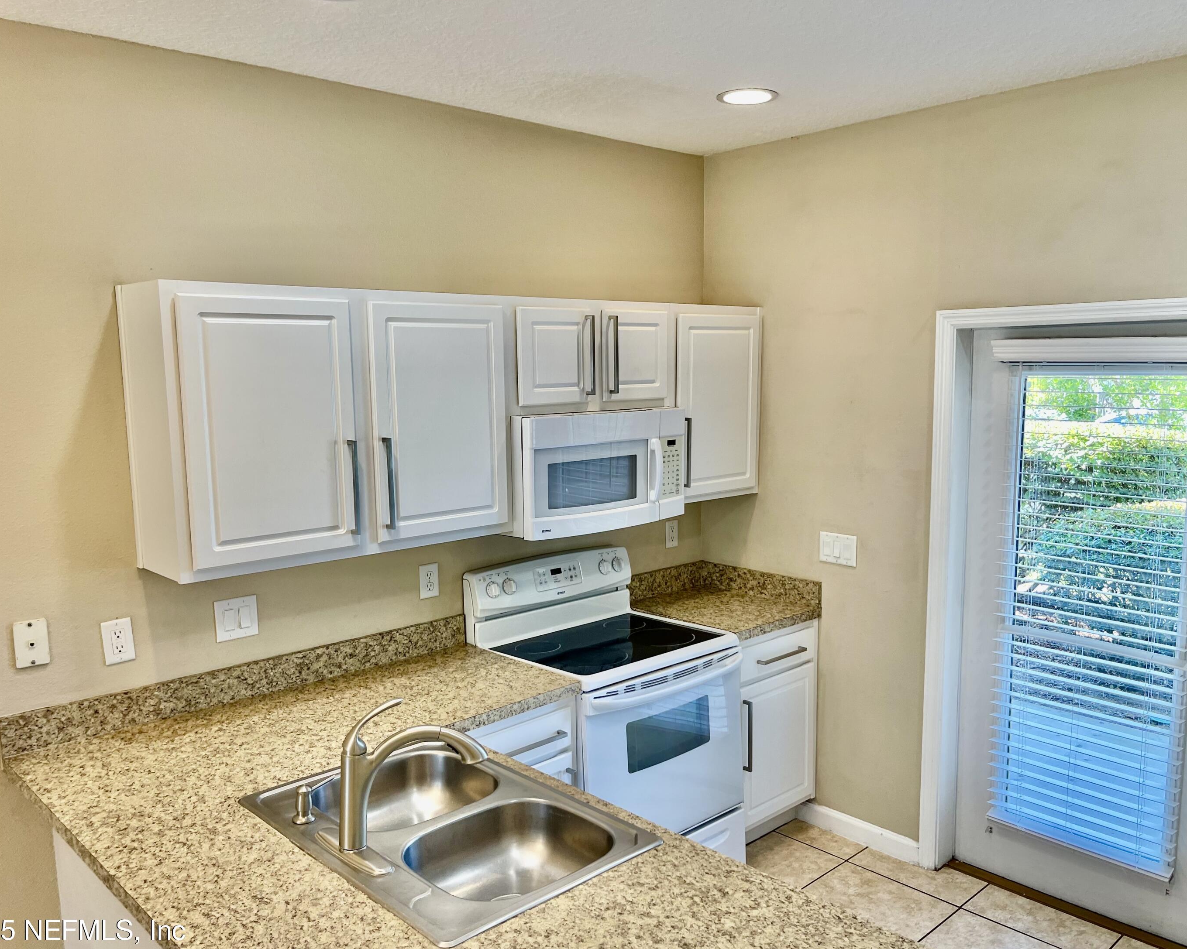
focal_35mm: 28
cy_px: 484
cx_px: 587
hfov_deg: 62.2
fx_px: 984
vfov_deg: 51.5
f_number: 1.6
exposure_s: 1/120
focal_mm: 5.1
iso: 64
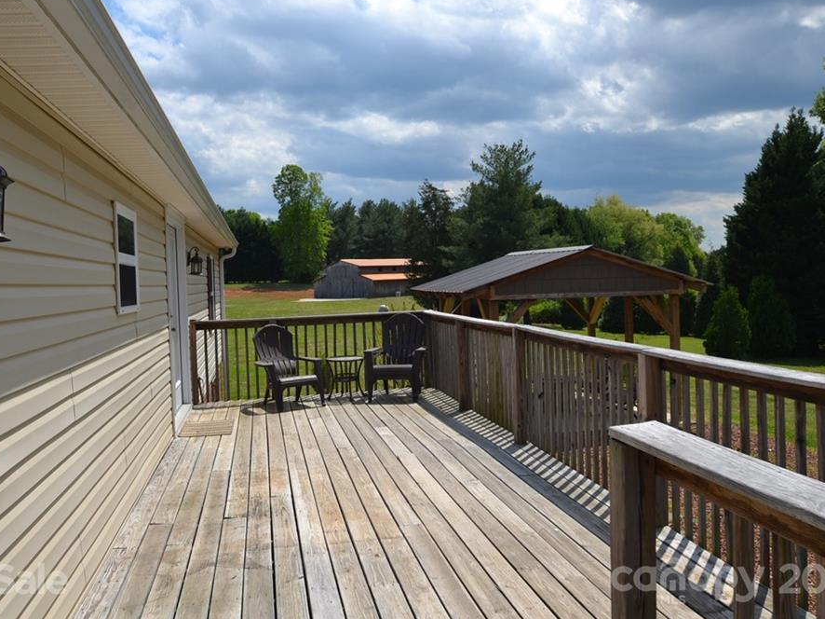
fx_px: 715
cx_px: 395
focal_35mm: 30
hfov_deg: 60.0
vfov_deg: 46.8
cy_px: 304
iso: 100
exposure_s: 1/320
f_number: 9
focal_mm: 18
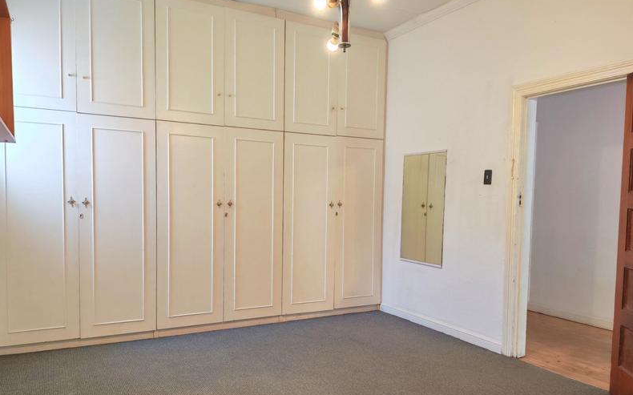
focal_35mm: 29
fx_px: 500
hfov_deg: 64.7
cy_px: 236
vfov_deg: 42.9
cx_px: 319
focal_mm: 6.12
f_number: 1.9
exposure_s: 1/100
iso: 1000
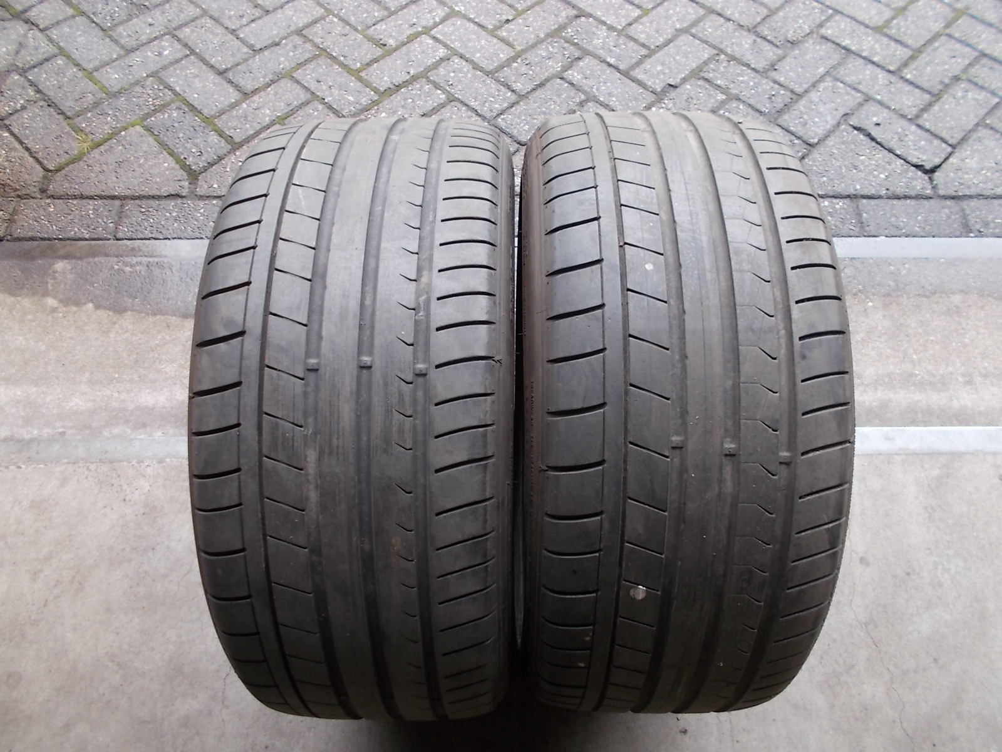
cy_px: 376
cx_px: 501
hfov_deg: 67.3
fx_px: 753
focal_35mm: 26
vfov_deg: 53.1
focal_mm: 4.6
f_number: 3.2
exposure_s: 1/40
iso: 80
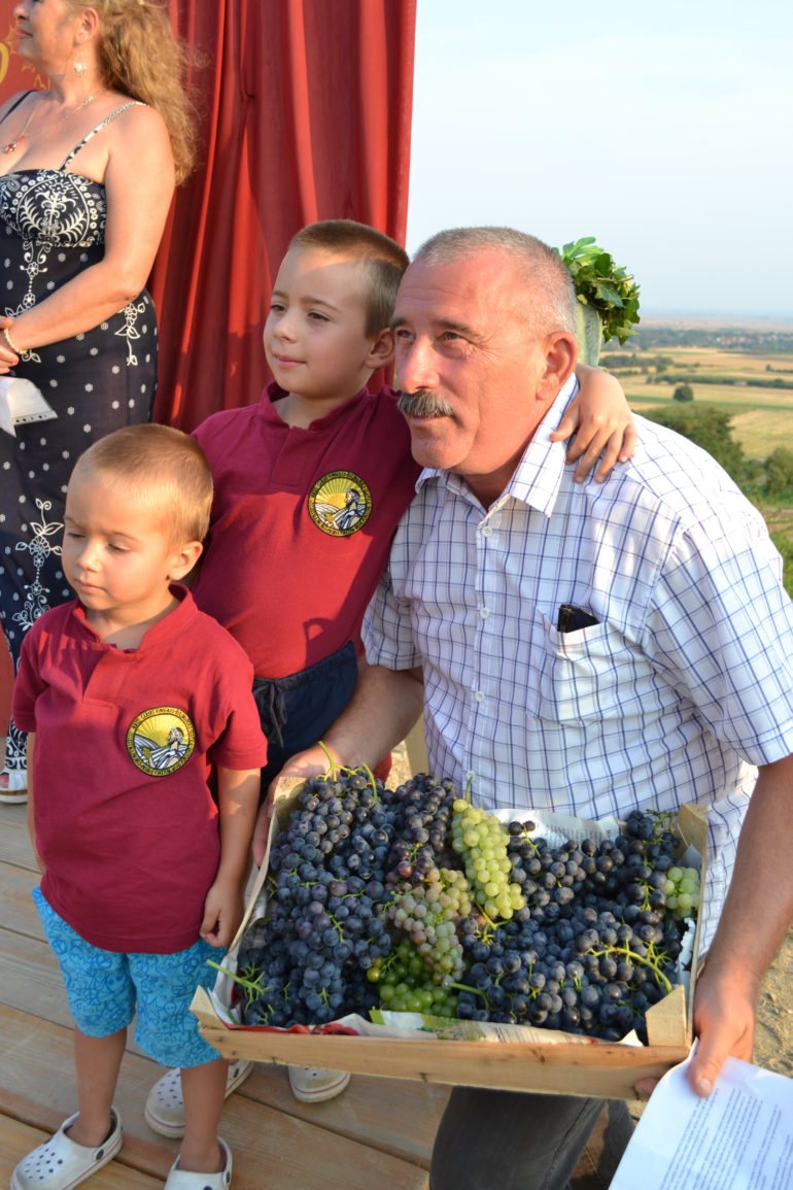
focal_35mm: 33
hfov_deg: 40.0
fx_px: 1090
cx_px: 396
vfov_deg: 57.2
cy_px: 595
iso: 200
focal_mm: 22
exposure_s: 1/200
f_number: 5.6
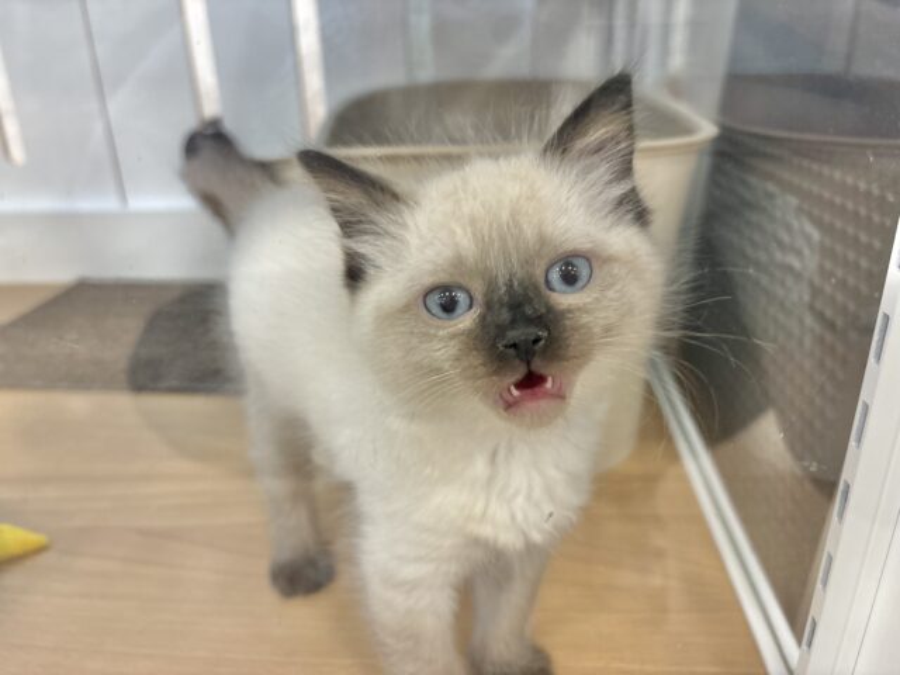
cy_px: 338
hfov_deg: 67.3
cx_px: 450
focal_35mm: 26
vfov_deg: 53.1
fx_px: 676
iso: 125
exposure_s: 1/50
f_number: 1.6
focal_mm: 5.96
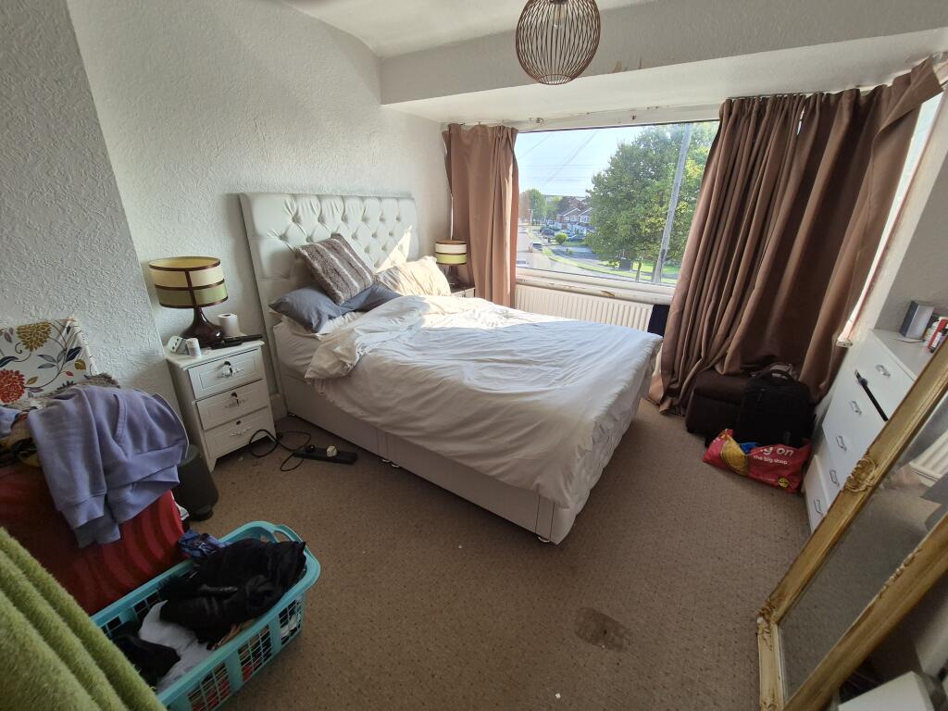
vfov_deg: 89.9
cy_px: 356
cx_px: 474
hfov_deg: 106.2
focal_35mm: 13
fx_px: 356
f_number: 2.2
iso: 100
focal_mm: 2.2
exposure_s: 1/718
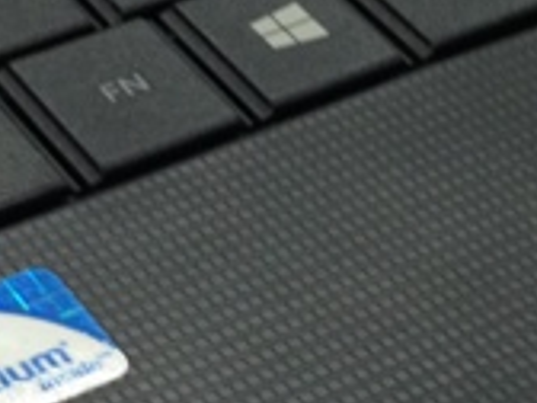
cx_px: 284
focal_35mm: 157
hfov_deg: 12.6
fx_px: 2436
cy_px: 272
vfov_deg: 9.4
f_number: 2.4
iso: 100
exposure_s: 1/20
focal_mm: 4.12
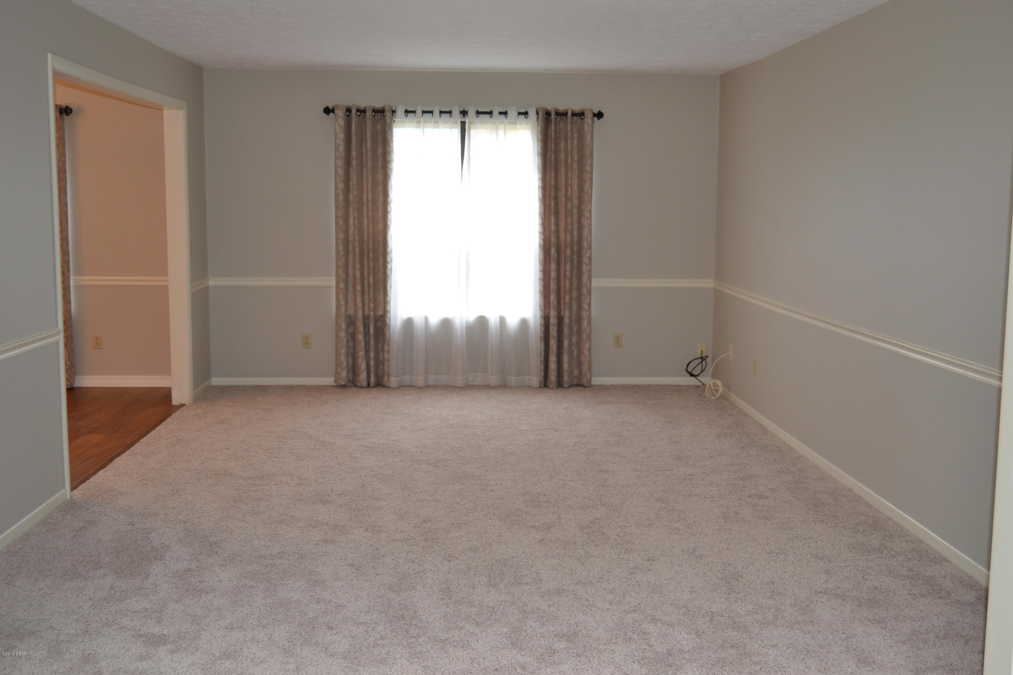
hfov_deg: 49.6
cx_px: 506
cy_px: 338
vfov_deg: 34.2
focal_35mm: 39
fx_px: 1097
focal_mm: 26
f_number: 4
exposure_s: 1/60
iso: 400
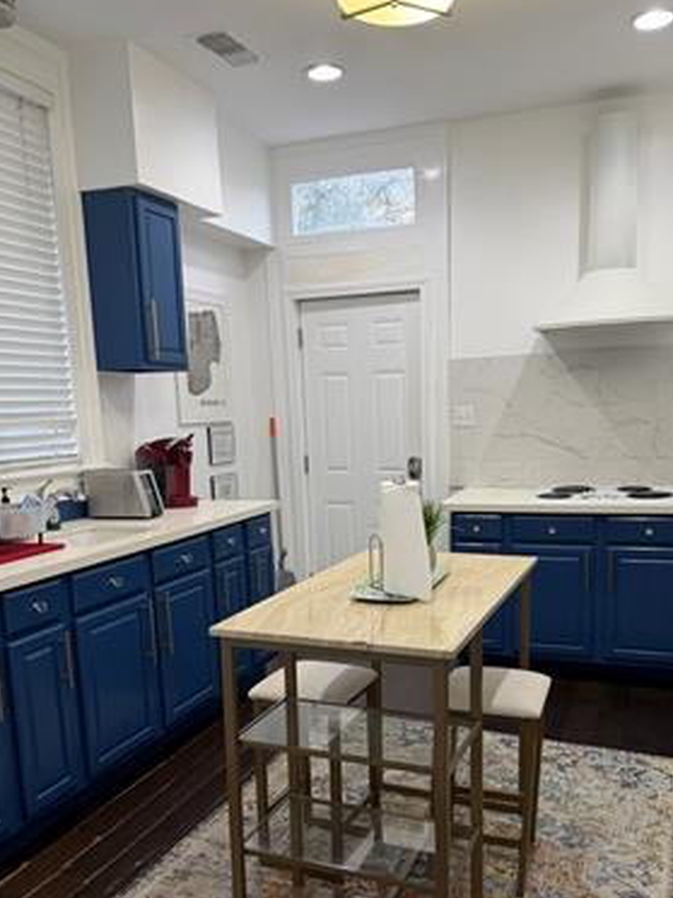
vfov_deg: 57.7
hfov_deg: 45.4
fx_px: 804
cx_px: 376
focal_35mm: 31
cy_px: 553
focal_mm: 6.76
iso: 200
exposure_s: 1/91
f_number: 1.78
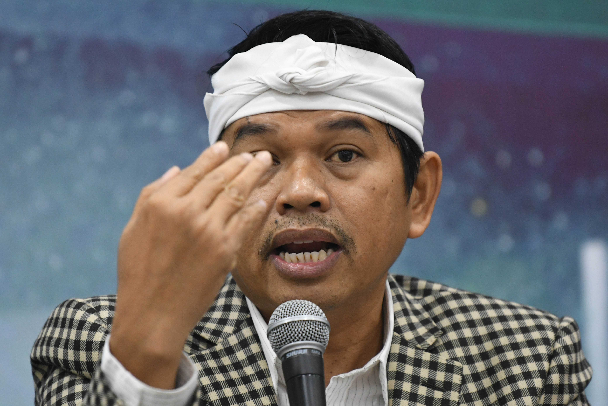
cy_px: 203
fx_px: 5066
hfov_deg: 6.9
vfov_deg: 4.6
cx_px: 304
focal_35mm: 300
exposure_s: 1/250
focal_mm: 200
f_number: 2.8
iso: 2000
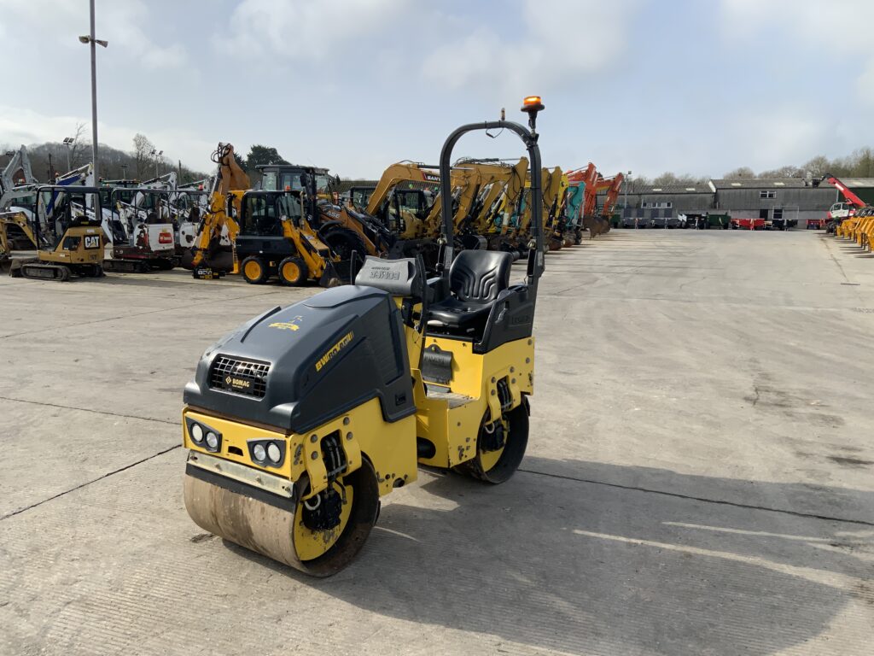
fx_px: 732
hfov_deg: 61.7
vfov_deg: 48.2
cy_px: 328
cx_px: 437
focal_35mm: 29
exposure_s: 1/1730
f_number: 1.8
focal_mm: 3
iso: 16
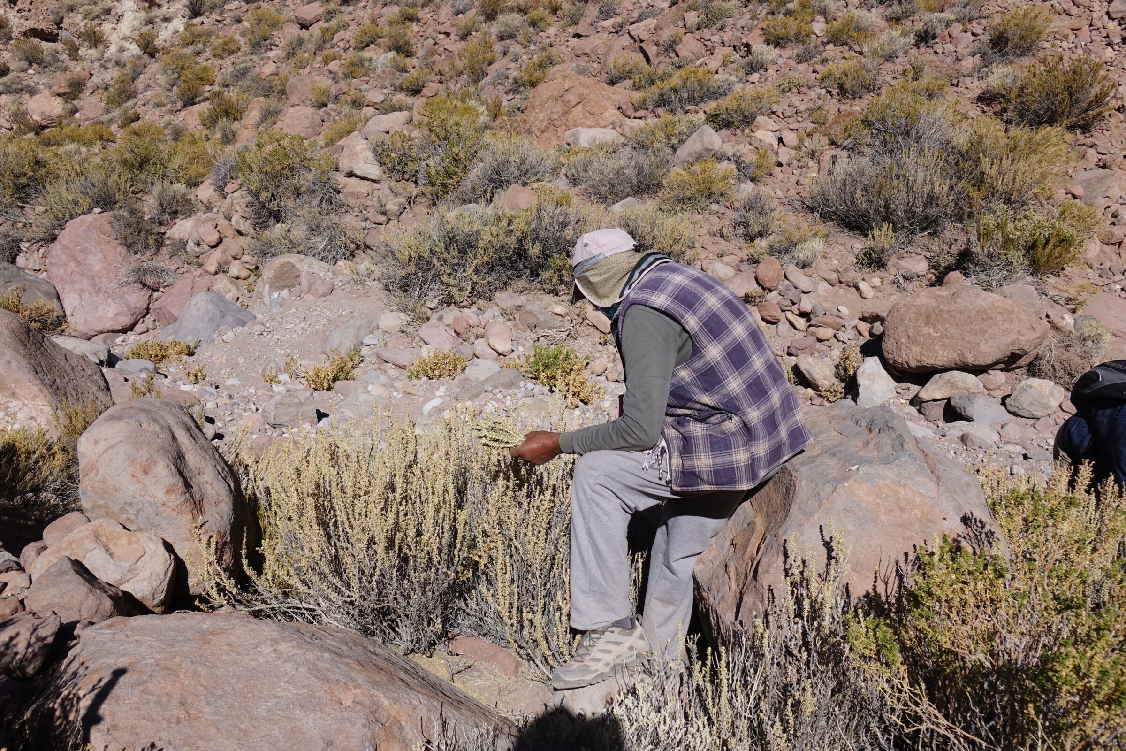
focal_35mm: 32
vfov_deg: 41.1
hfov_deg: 58.7
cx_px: 563
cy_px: 376
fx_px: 1001
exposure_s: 1/800
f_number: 5
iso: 100
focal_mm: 11.8
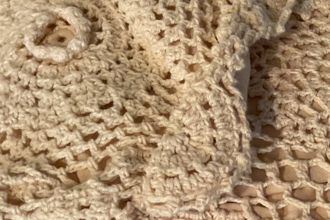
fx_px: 751
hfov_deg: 23.1
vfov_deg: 16.6
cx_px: 377
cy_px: 118
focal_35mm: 82
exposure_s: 1/40
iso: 200
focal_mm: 3
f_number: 1.8
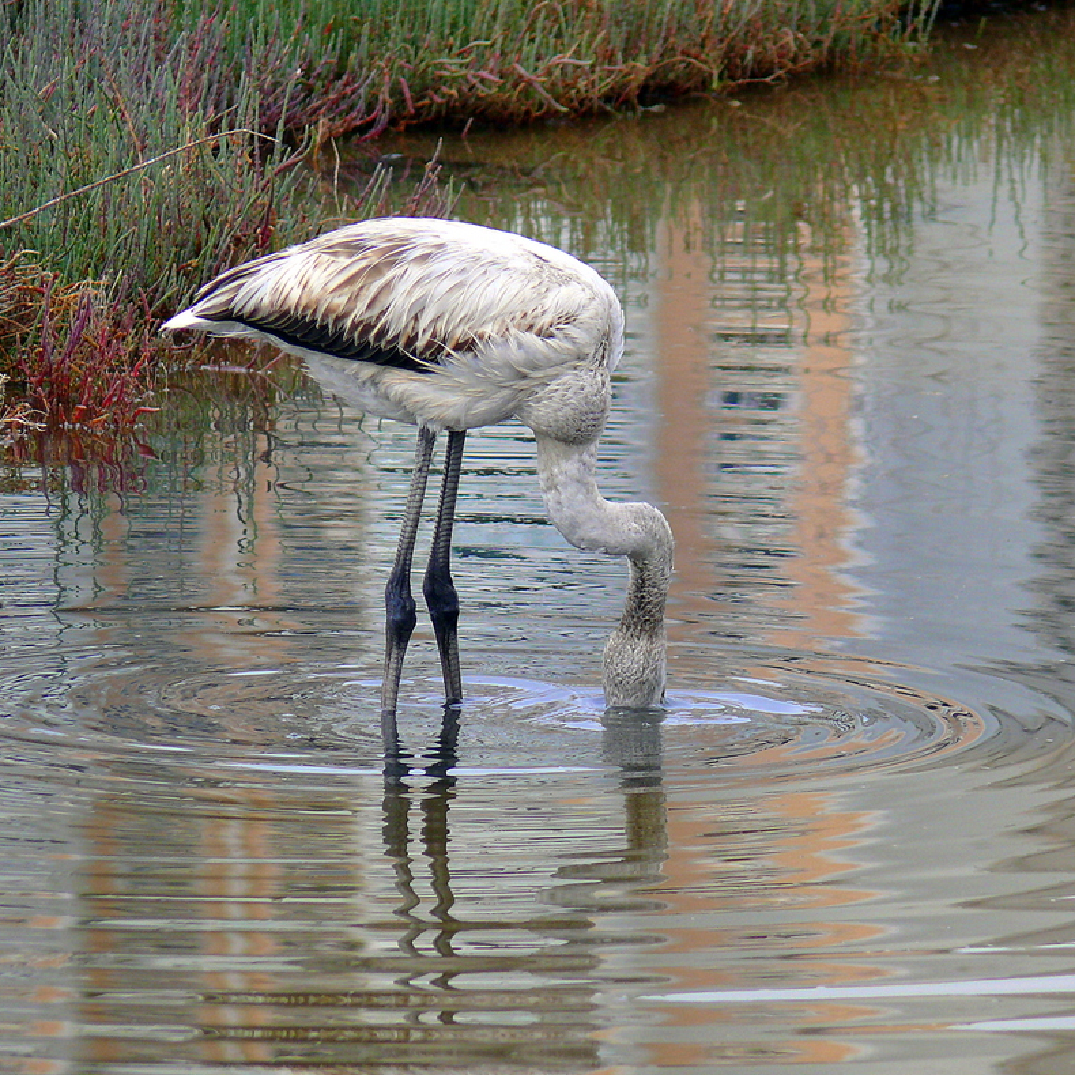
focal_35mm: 471
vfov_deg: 3.7
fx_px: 16548
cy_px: 610
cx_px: 687
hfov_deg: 3.7
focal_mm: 74.2
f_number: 3.6
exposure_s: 1/500
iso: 100
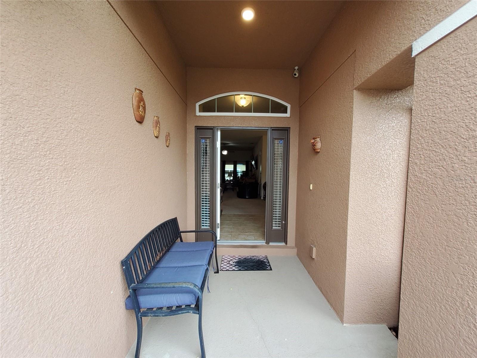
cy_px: 179
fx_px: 179
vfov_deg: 89.9
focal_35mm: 13
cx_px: 238
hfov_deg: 106.2
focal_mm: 1.13
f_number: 2.2
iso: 64
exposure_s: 1/60
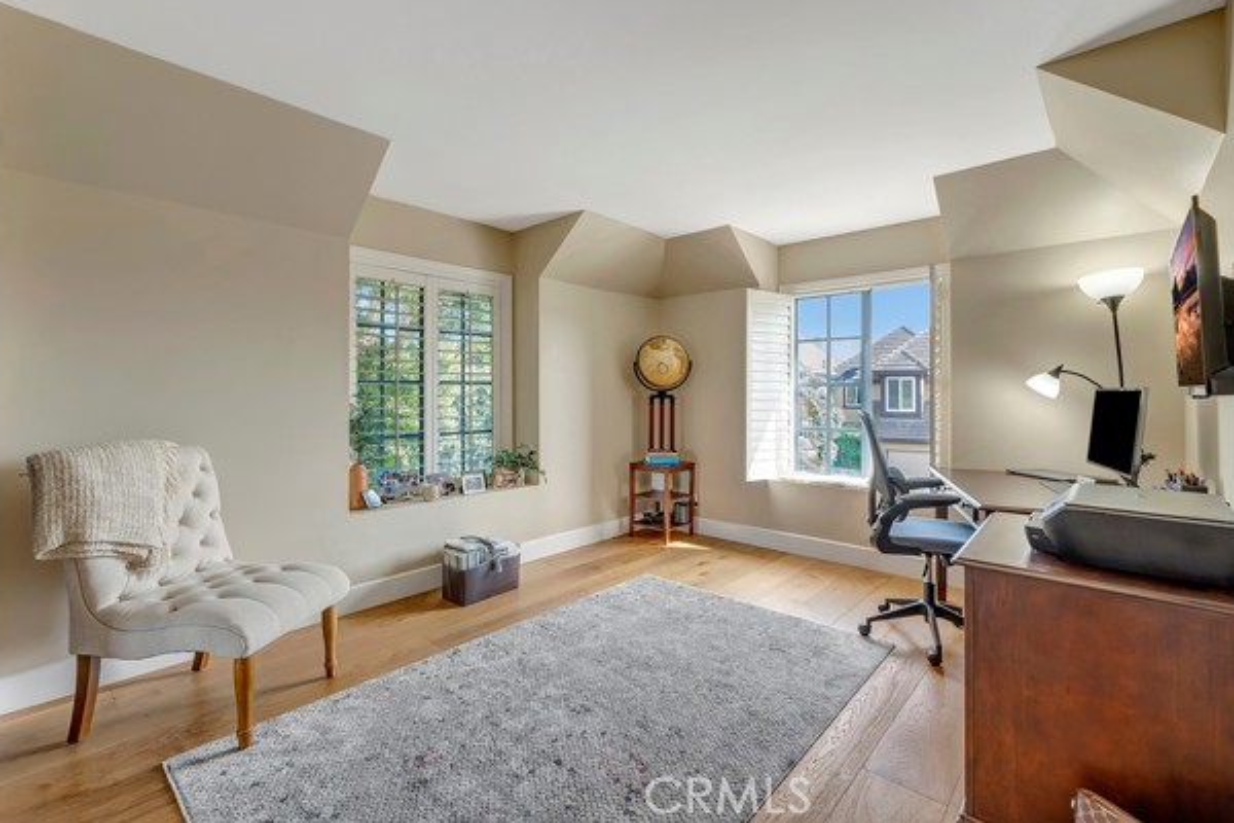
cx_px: 625
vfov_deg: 73.7
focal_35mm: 16
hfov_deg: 96.7
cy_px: 387
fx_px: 548
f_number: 5.6
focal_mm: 10
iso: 100
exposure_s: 1/25
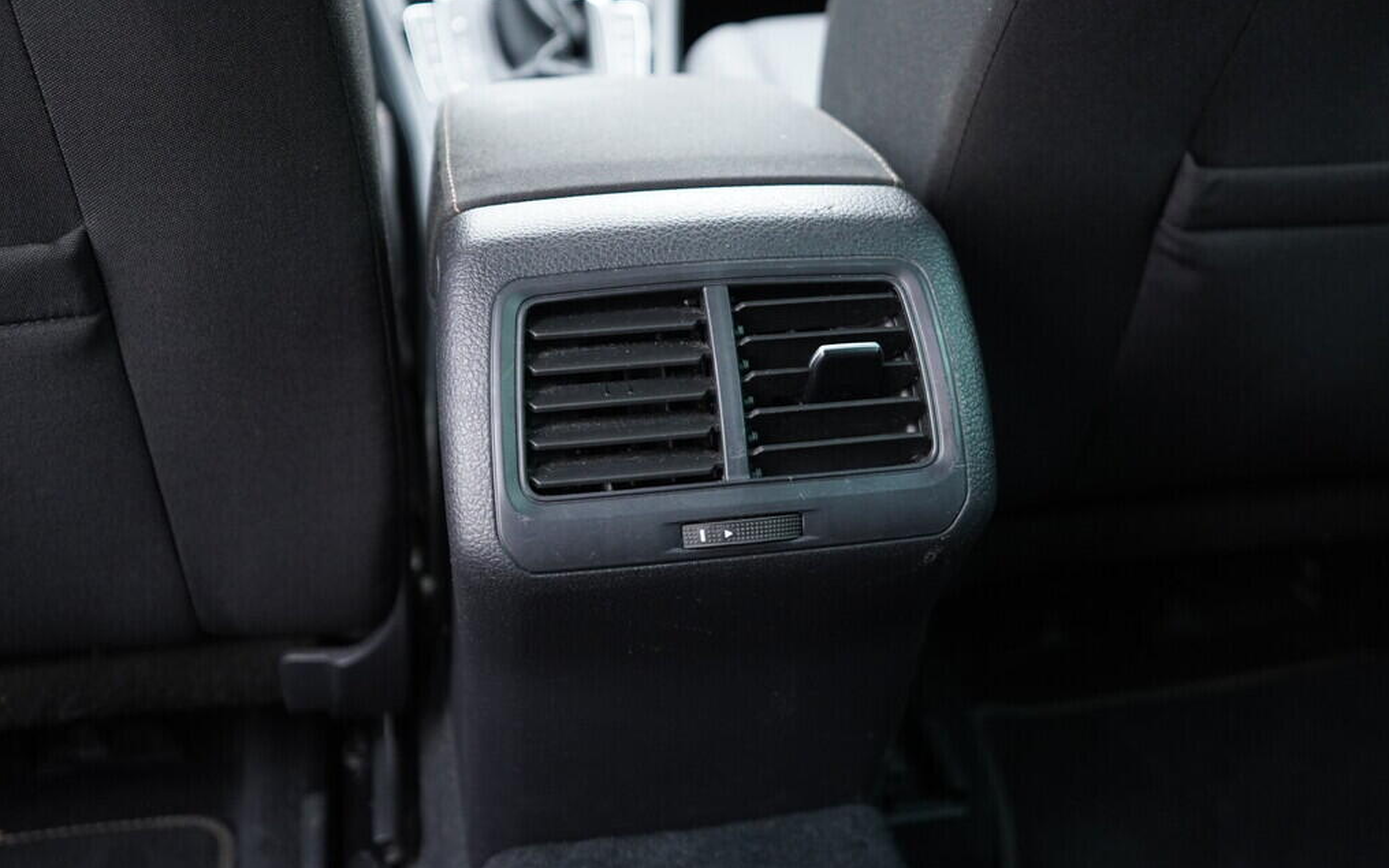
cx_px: 699
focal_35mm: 37
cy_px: 464
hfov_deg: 52.7
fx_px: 1401
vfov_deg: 34.4
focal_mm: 24
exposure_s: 1/40
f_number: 2.8
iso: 1000
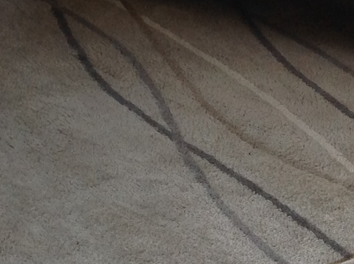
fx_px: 1552
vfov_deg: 9.3
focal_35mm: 152
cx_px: -128
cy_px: -214
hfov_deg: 12.5
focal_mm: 4.28
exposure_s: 1/141
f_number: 2.4
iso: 50
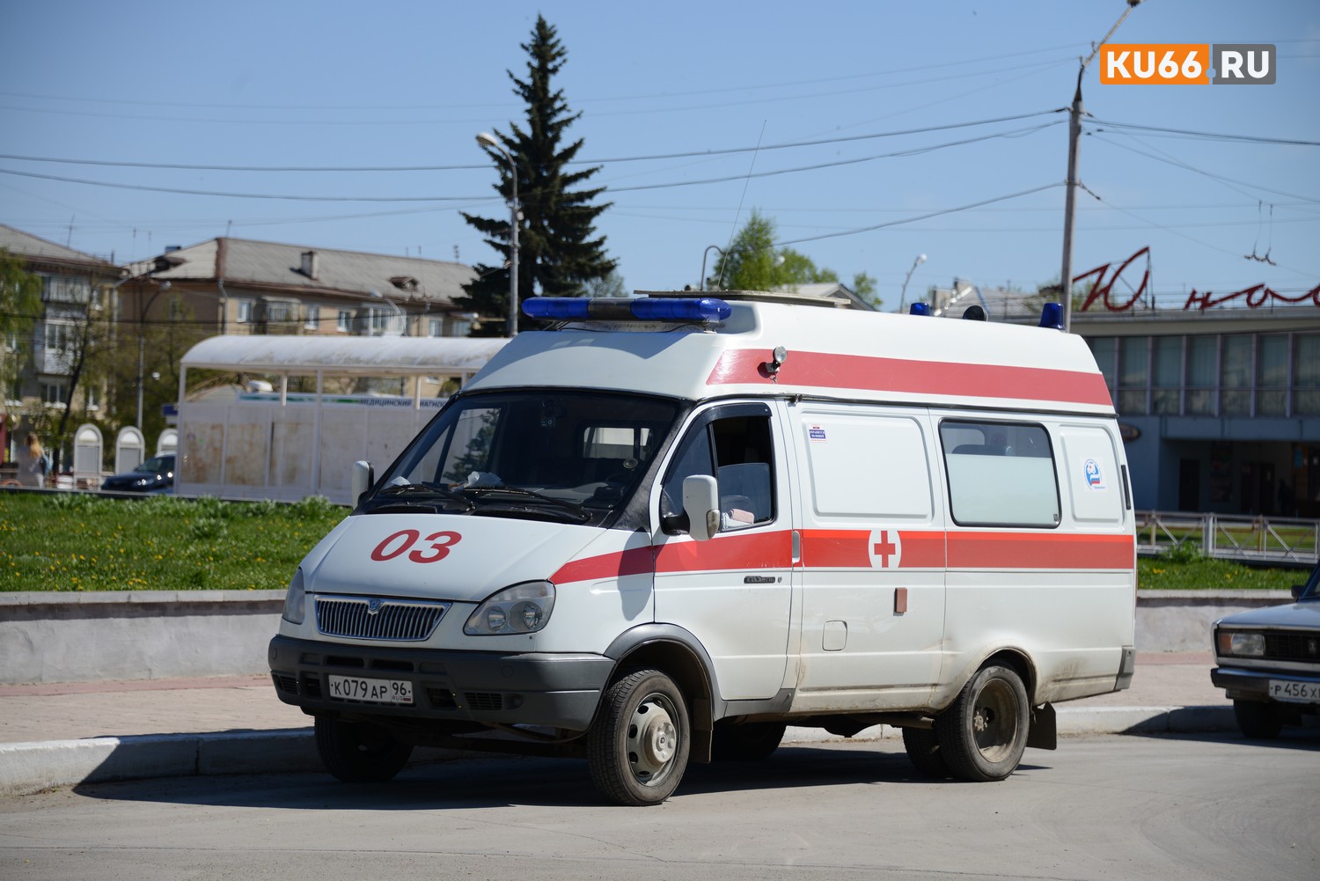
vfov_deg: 12.2
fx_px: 4108
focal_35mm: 112
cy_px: 440
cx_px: 660
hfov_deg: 18.3
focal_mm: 112
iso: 200
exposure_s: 1/1600
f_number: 5.3
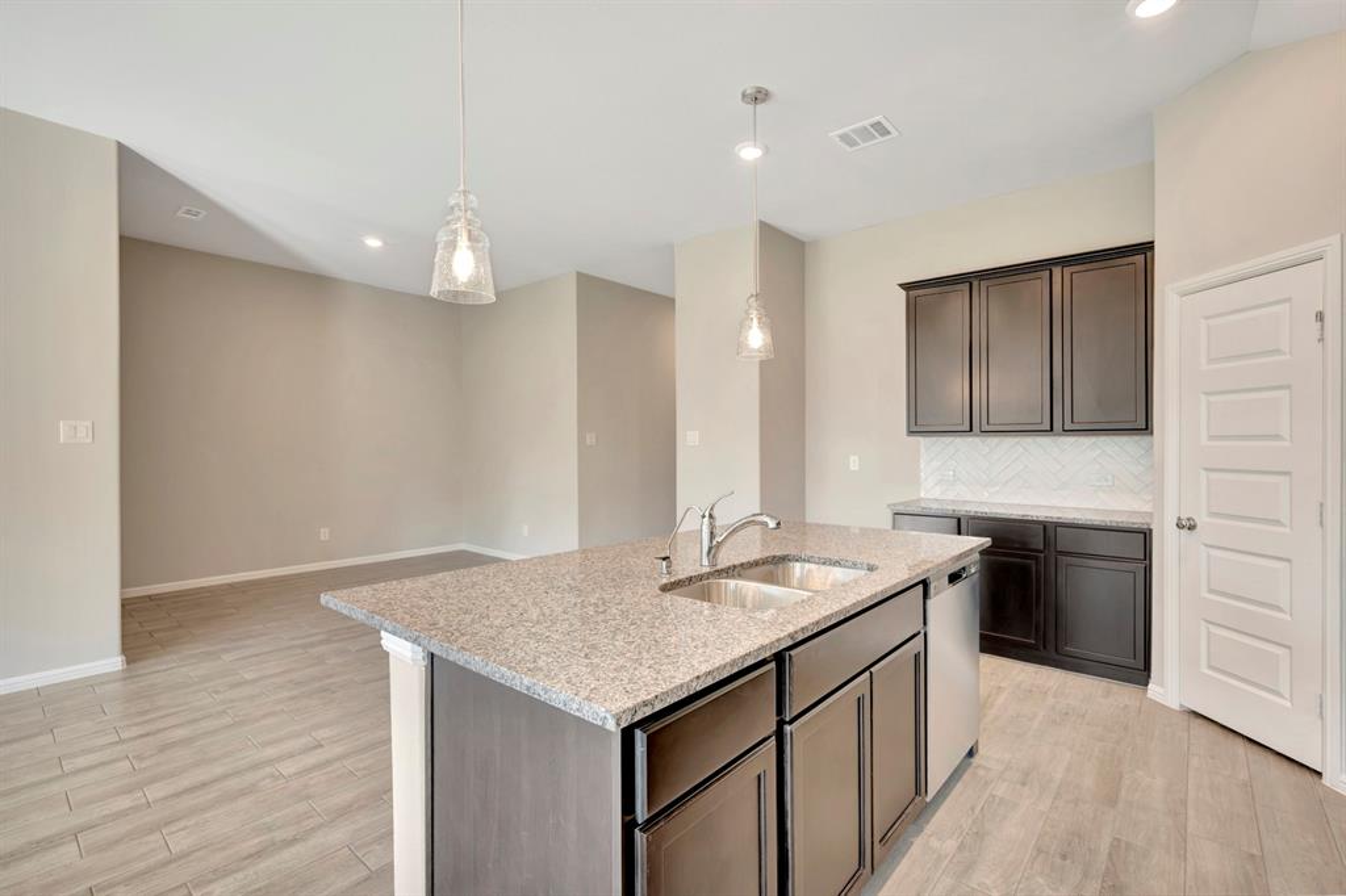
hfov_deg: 96.8
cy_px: 448
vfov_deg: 73.7
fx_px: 598
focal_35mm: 16
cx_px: 673
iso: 100
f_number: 9
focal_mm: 16
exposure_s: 1.3
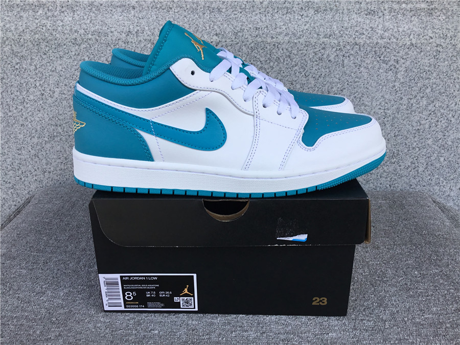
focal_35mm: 31
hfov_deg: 58.4
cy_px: 172
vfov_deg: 45.4
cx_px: 230
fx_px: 412
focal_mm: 3.3
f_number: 2.4
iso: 25
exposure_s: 1/466
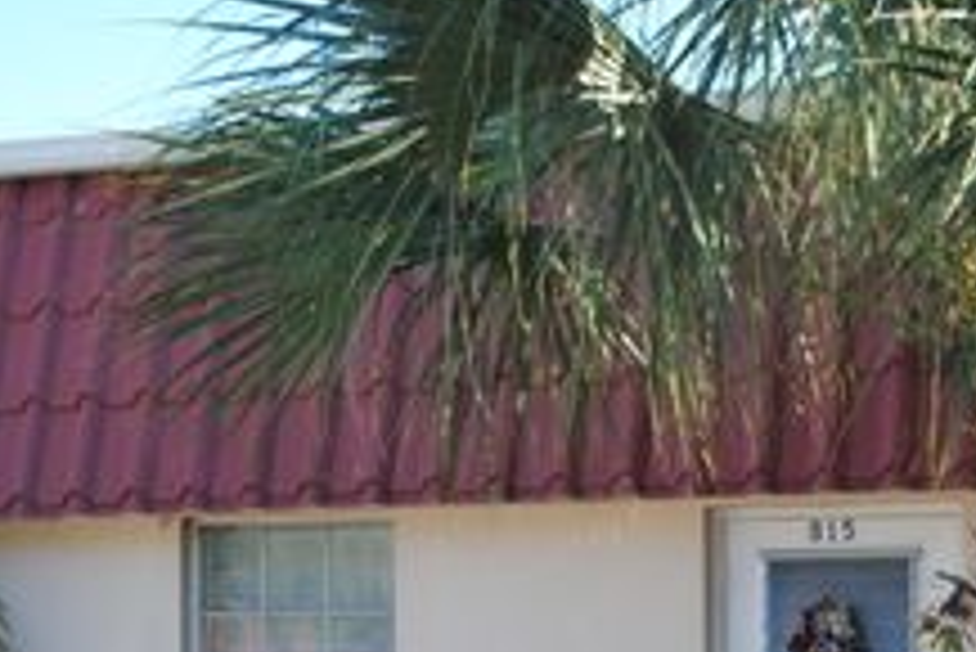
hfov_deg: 25.5
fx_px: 2062
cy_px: 686
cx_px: 936
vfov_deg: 17.5
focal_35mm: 76
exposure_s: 1/125
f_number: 5.6
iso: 110
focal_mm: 22
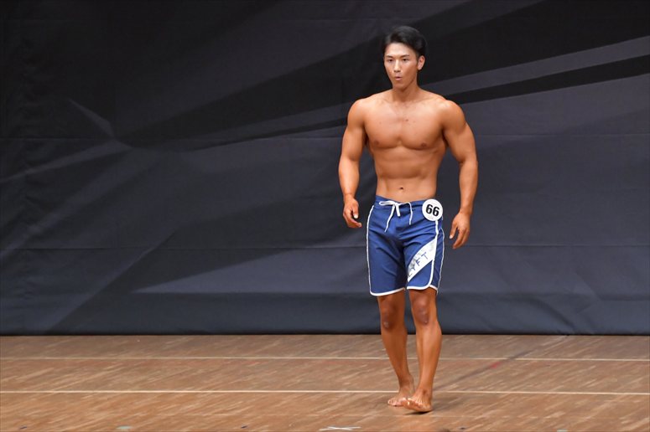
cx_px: 325
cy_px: 216
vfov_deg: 4.6
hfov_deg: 6.9
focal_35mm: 300
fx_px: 5414
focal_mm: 200
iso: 6400
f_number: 5.6
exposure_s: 1/400
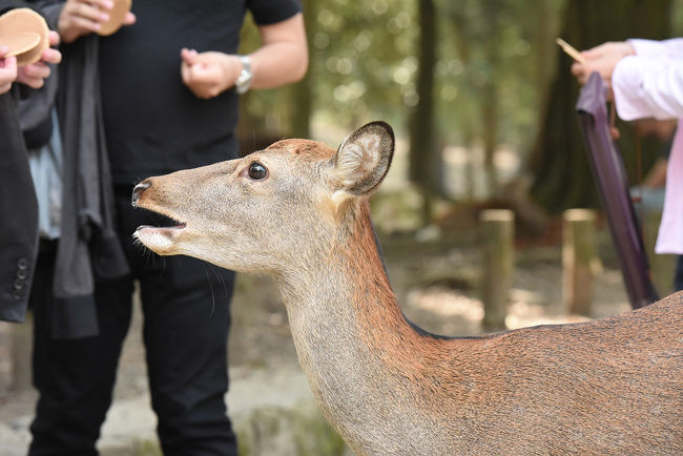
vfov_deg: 10.2
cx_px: 342
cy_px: 228
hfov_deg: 15.2
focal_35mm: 135
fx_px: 2562
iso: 6400
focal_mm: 135
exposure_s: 1/1250
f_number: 8
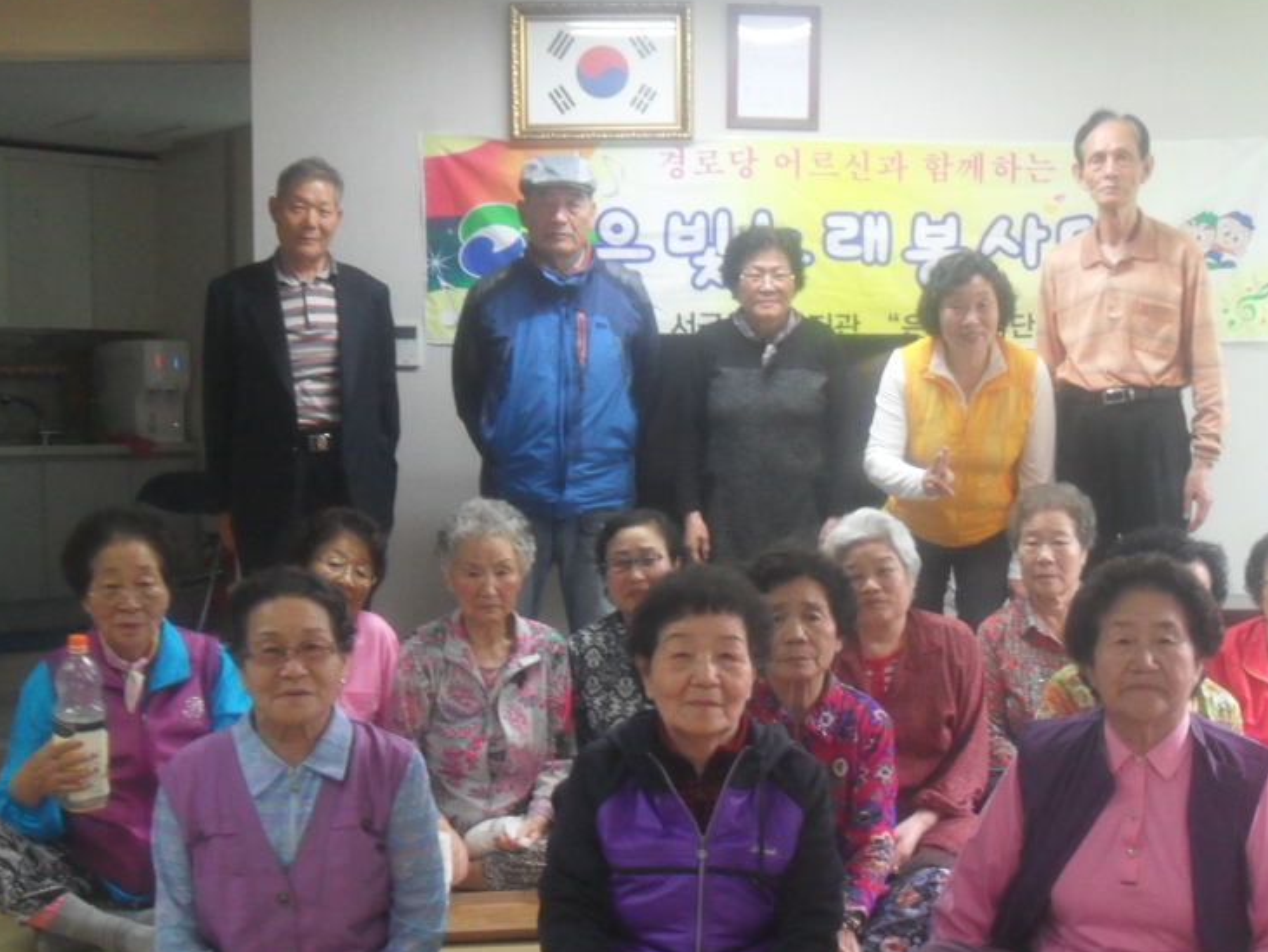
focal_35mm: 49
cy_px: 642
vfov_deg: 29.5
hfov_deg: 38.3
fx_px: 1796
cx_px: 871
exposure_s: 1/20
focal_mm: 6.2
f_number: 2.8
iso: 200
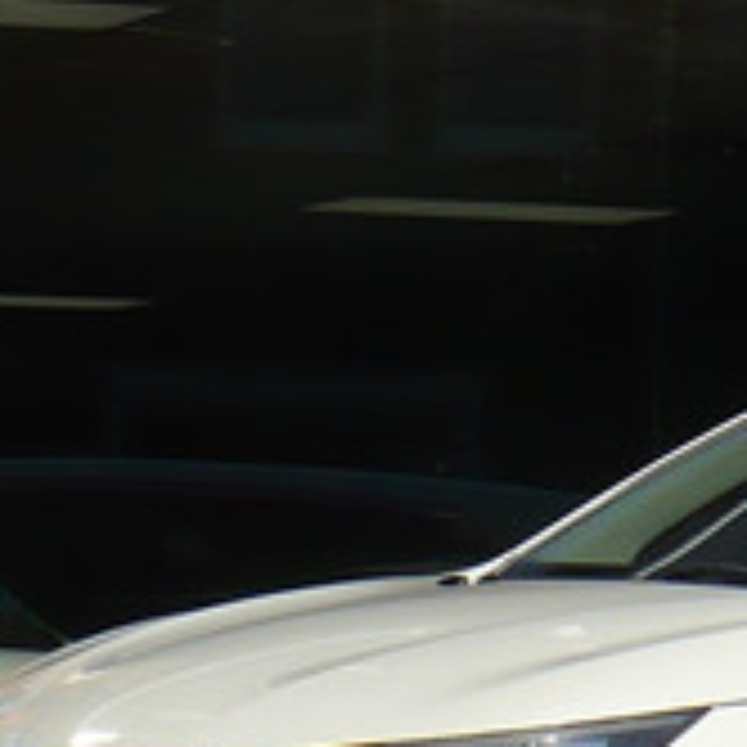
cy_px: 441
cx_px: 1156
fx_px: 7422
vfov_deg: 5.8
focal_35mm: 304
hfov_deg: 5.7
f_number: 9
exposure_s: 1/250
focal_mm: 9.9
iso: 100
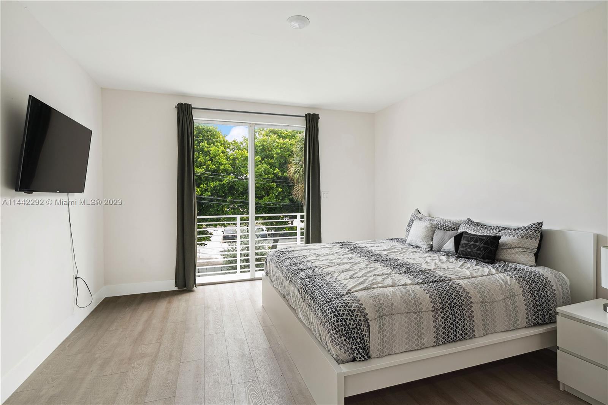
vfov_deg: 73.7
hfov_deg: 96.7
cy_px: 202
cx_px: 304
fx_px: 270
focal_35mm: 16
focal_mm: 16
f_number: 11
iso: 200
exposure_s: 1/8
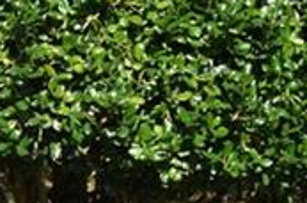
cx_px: -575
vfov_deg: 8.5
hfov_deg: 10.0
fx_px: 1360
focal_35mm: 160
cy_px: 161
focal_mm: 18
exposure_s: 1/160
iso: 100
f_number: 7.1
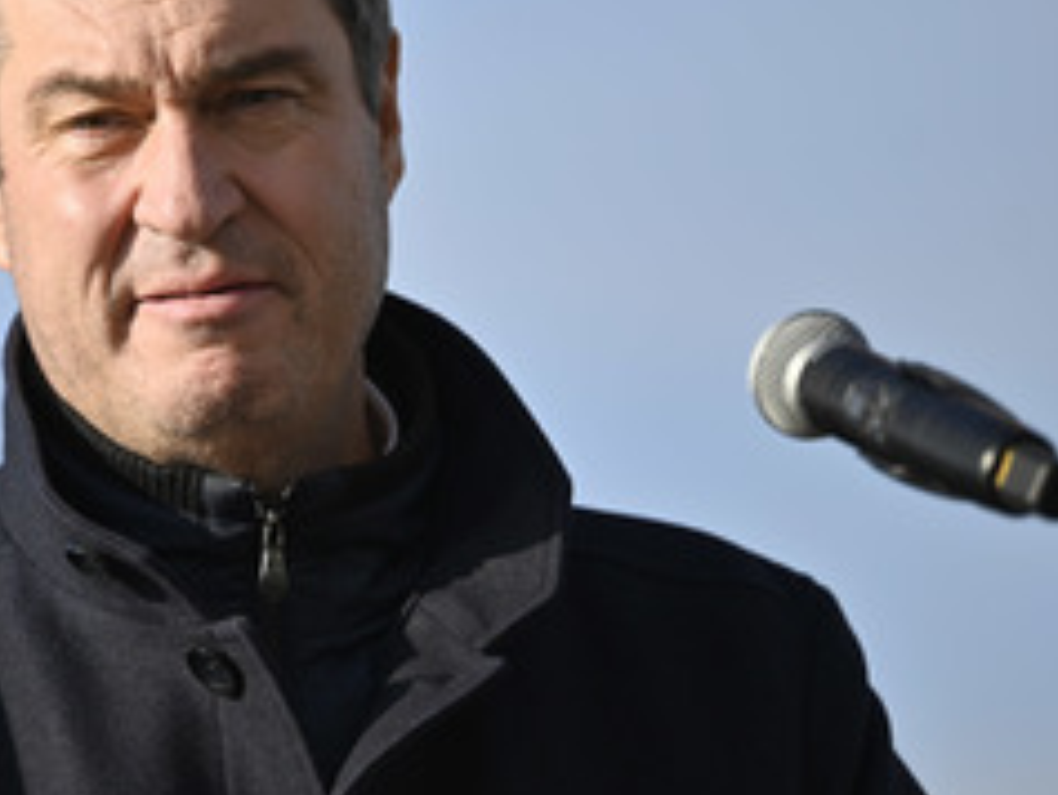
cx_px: 181
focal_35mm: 366
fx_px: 11192
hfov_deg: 5.4
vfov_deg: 4.1
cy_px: 375
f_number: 2.8
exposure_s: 1/1600
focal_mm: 200
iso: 64
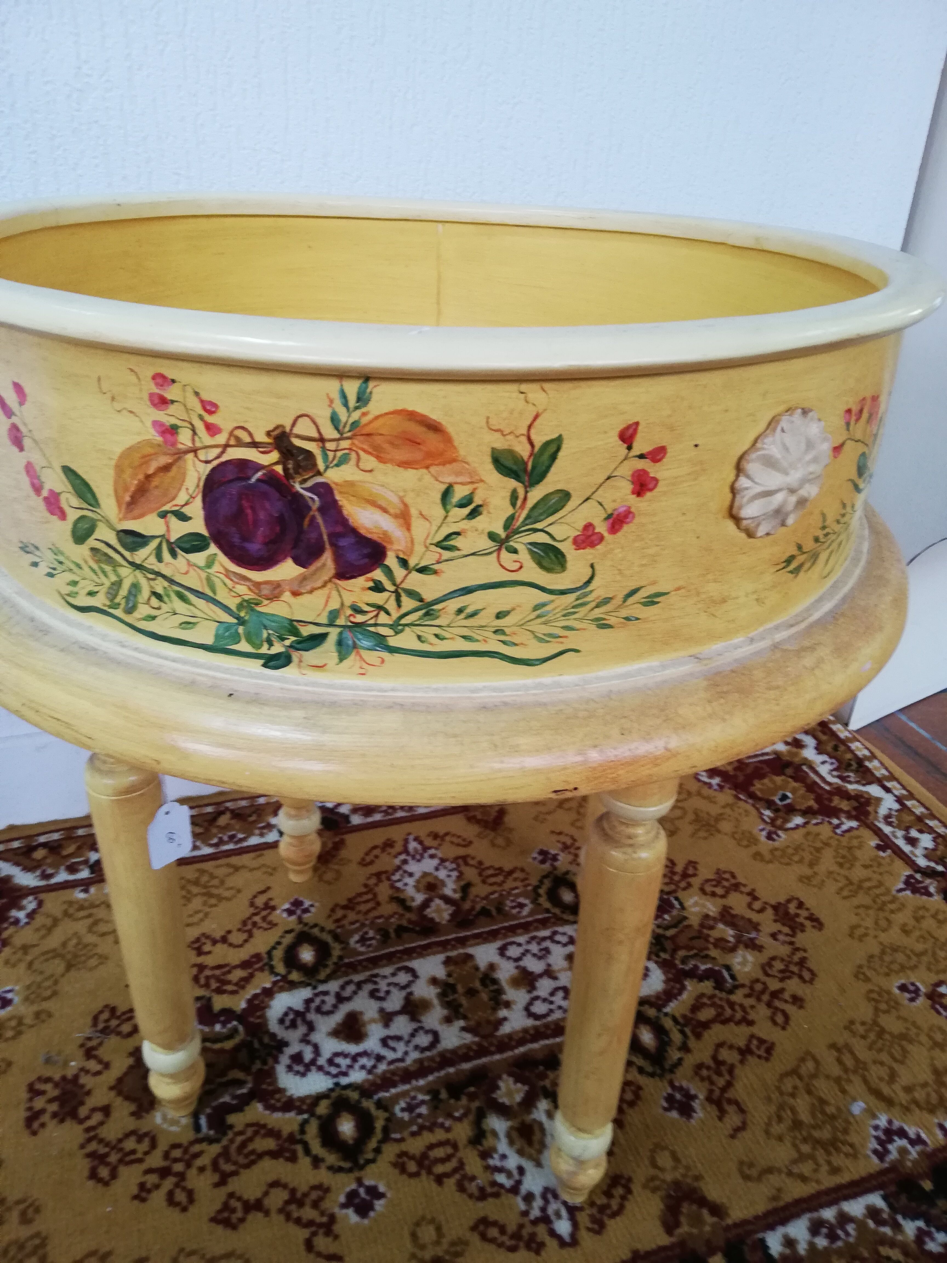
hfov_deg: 53.1
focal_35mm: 26
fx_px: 948
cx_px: 474
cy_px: 632
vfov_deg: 67.3
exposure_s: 1/33.3
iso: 320
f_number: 2.2
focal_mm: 3.81
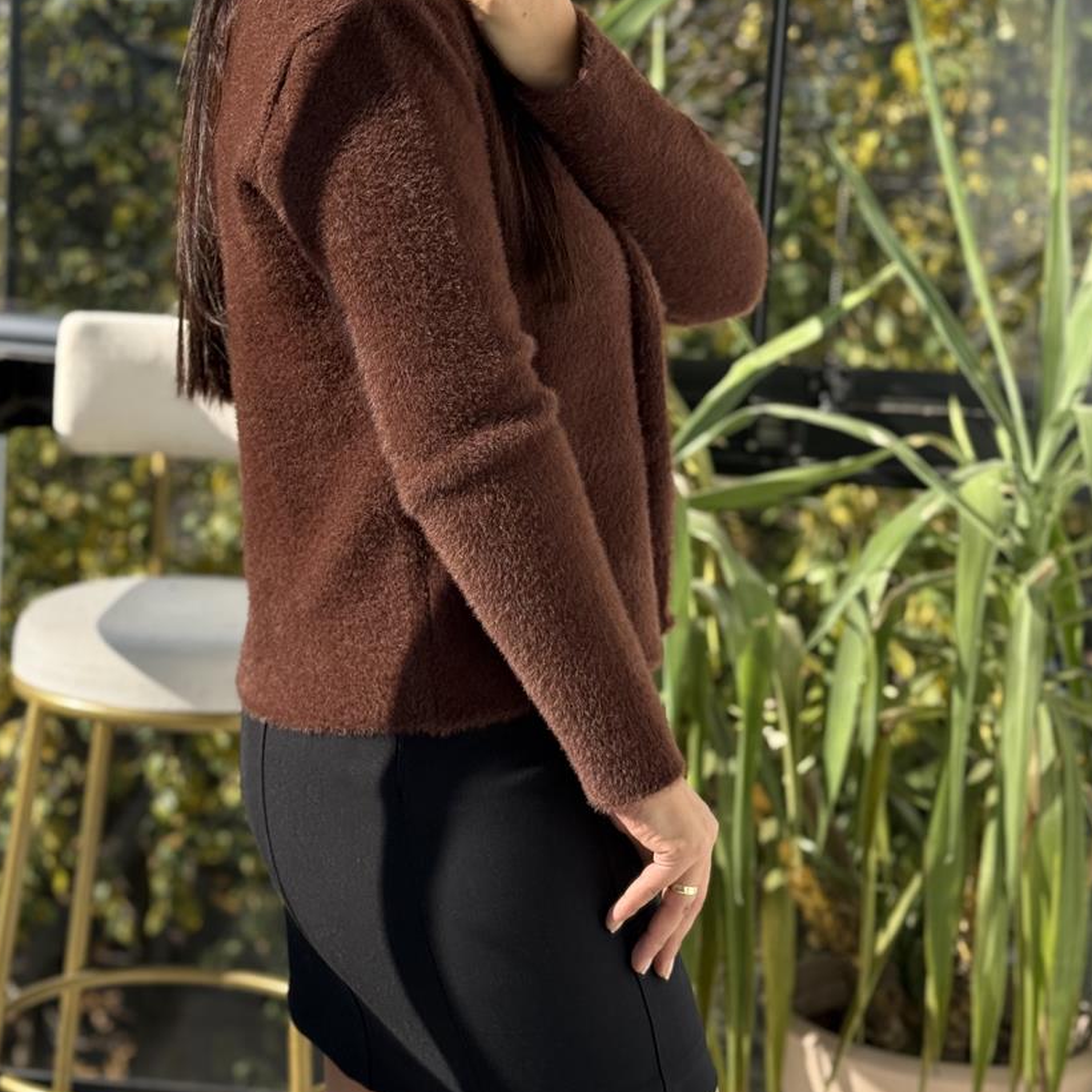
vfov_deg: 24.9
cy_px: 423
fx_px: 2463
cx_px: 453
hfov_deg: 25.0
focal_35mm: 69
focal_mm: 6.76
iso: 80
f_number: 1.78
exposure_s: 1/1222
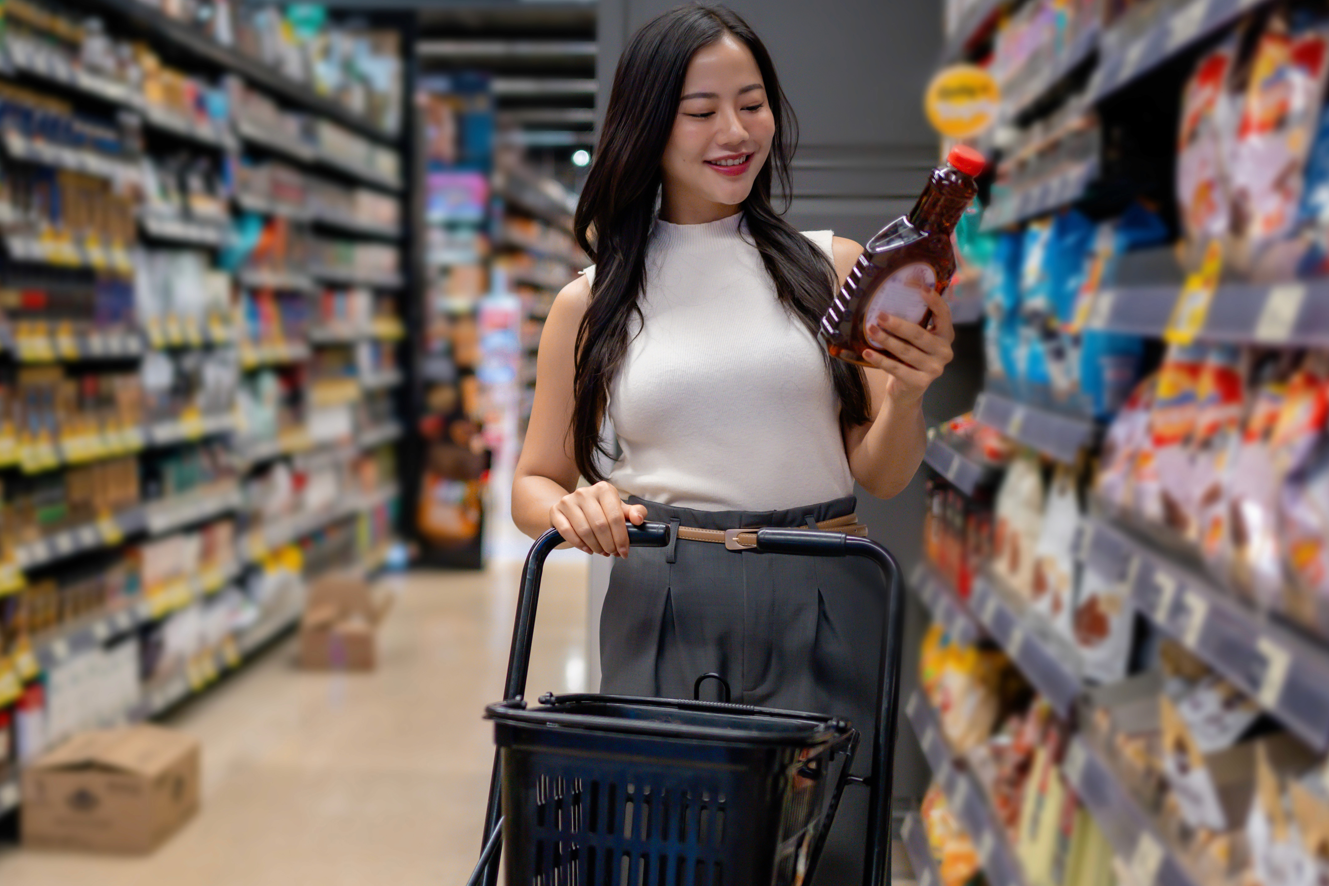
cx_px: 510
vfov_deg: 26.0
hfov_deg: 38.0
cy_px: 458
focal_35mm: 52
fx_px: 1920
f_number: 2
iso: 1250
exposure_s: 1/320
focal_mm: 40
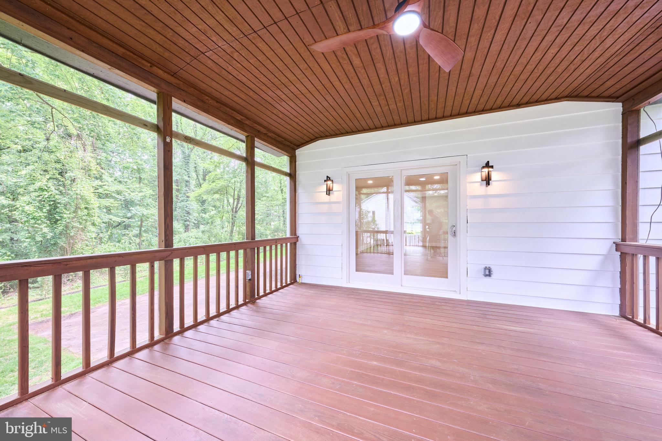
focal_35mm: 12
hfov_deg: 112.6
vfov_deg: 90.0
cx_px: 331
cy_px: 220
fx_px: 221
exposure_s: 1/125
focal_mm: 12
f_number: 9
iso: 250
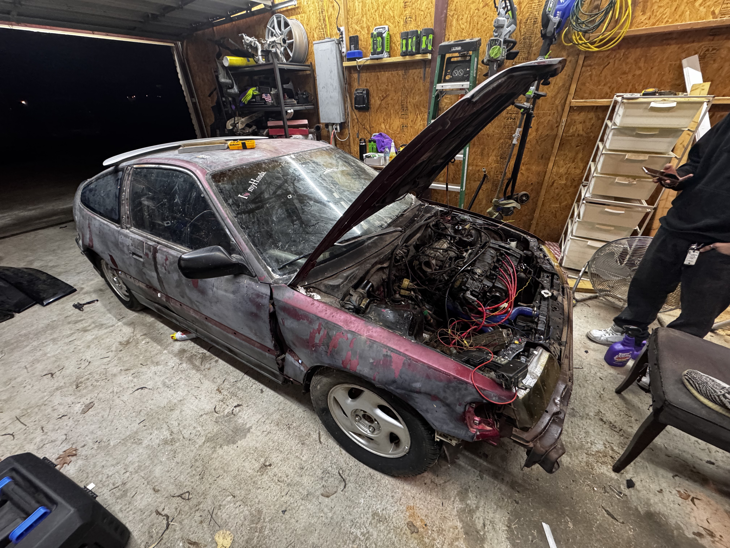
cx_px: 365
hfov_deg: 102.1
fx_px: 295
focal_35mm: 14
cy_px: 274
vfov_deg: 85.7
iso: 500
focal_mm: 2.22
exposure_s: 1/60
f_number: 2.2
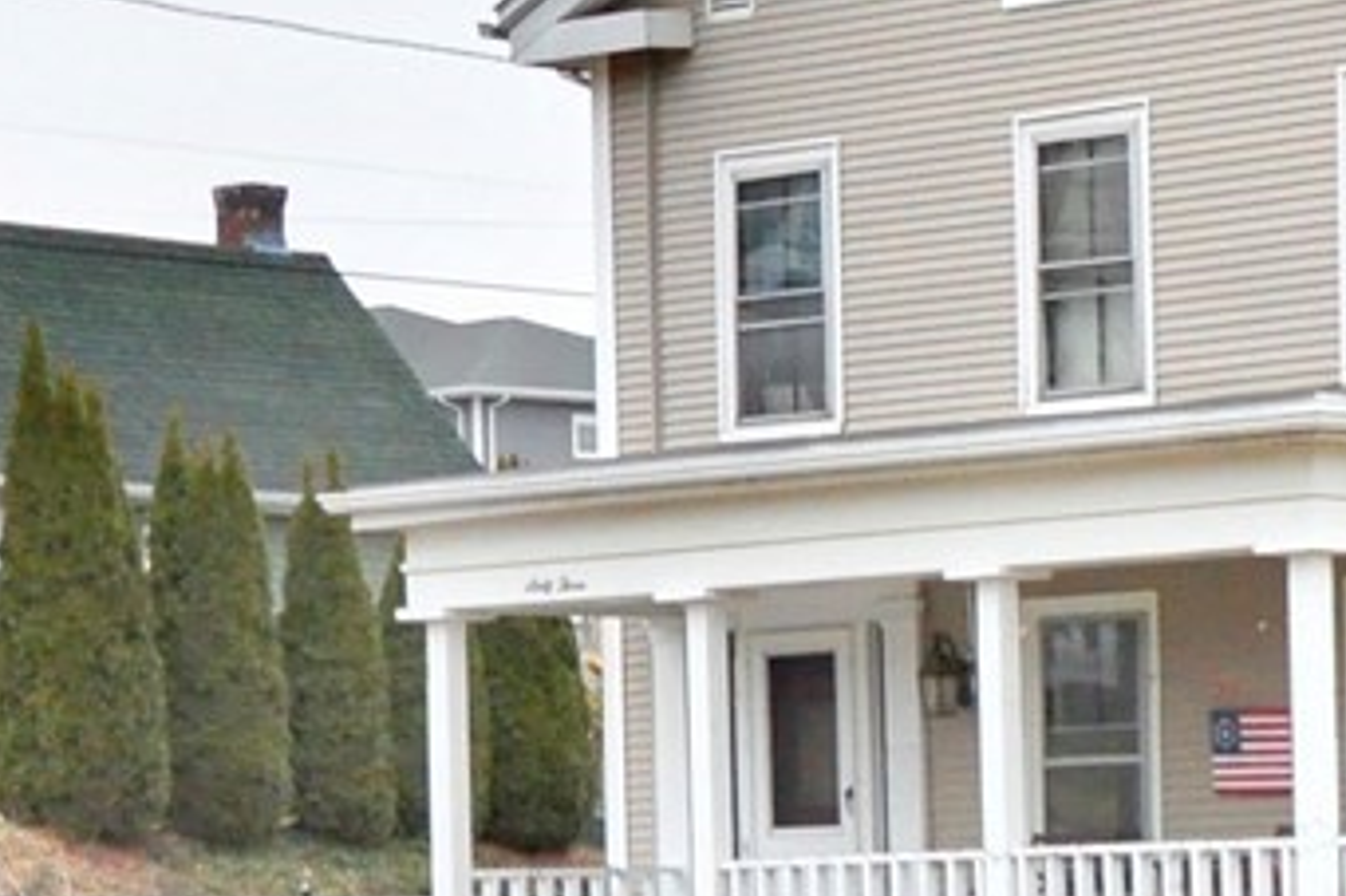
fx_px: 3363
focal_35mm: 90
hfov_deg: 21.5
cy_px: 407
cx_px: 1472
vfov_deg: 15.2
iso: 1000
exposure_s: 1/125
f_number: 6.3
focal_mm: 20
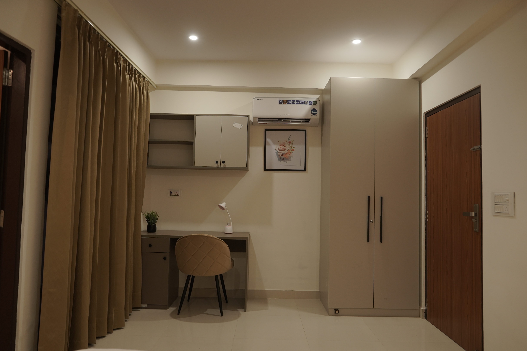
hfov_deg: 73.7
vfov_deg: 53.1
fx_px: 351
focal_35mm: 24
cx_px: 264
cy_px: 176
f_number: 2.5
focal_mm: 24
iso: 640
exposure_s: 1/125
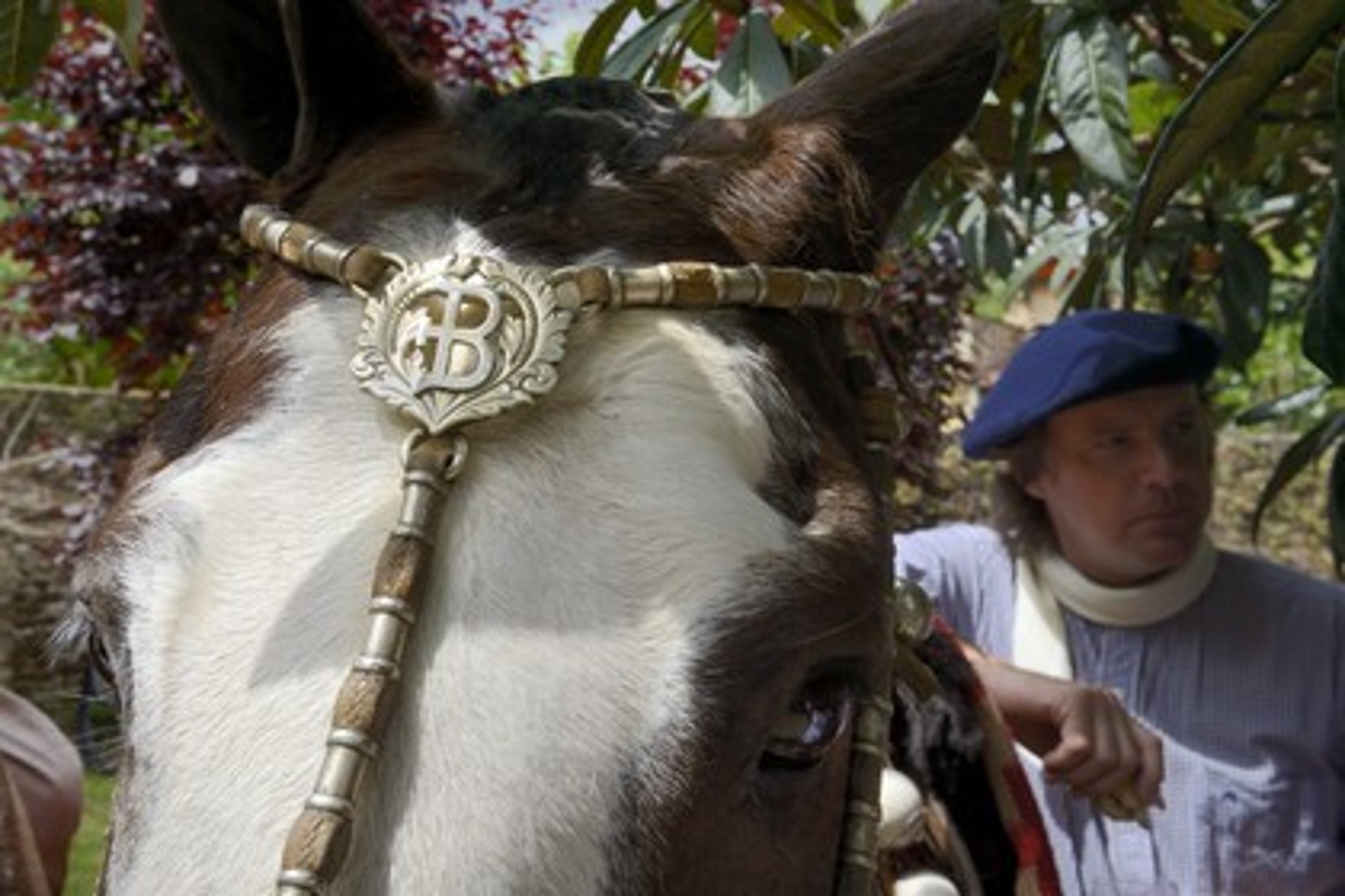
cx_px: 672
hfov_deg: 41.1
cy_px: 448
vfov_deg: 28.1
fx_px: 1793
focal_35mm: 48
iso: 400
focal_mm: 48
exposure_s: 1/200
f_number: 18
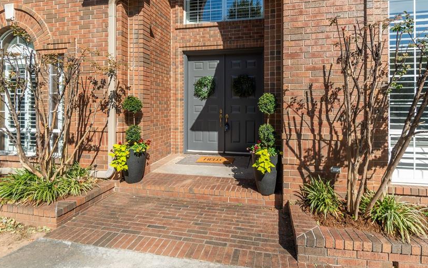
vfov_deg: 61.7
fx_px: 222
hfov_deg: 88.0
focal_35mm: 19
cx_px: 219
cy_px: 108
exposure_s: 1/125
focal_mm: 10
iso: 100
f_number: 8
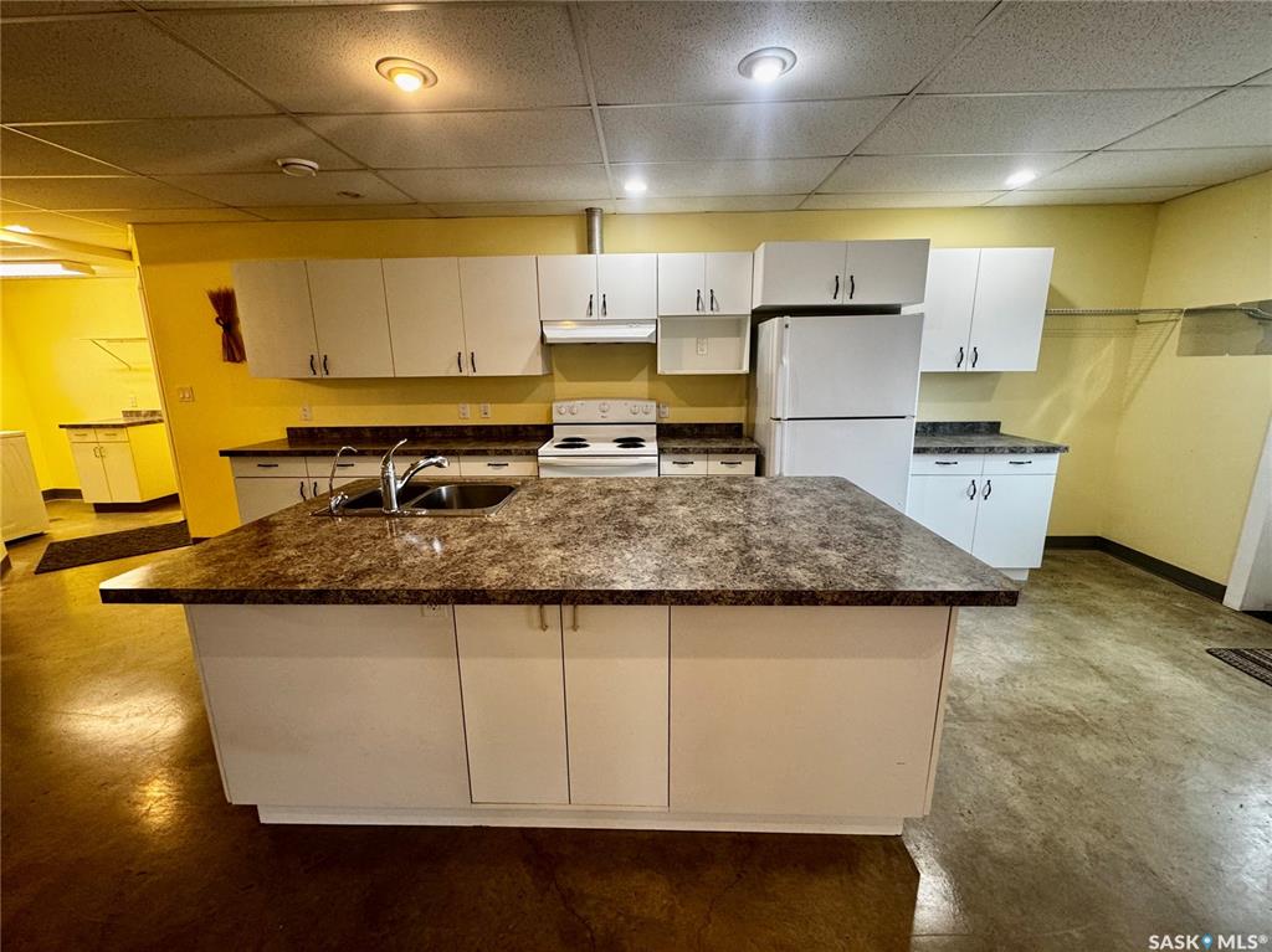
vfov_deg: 85.6
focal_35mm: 14
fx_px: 514
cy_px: 476
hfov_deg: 102.1
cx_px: 636
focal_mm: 2.22
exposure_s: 1/60
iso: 200
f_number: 2.2
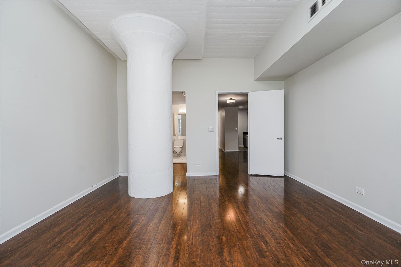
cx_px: 200
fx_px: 178
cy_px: 134
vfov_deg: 73.7
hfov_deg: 96.7
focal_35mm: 16
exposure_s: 1/40
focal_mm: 16
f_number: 4.5
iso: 100
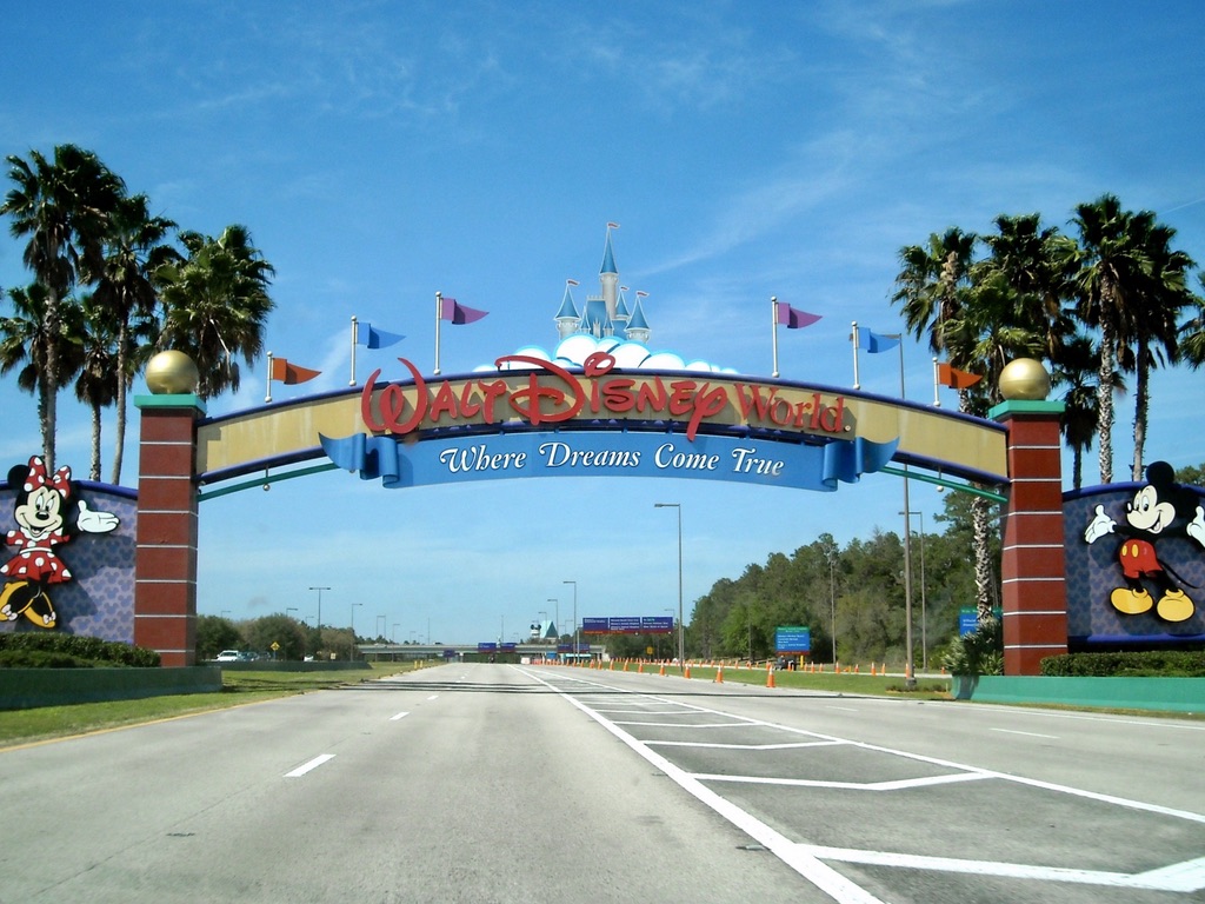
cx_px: 602
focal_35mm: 44
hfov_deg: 42.9
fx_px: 1532
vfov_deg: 32.9
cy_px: 452
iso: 64
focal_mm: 7.1
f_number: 6.1
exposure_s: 1/337
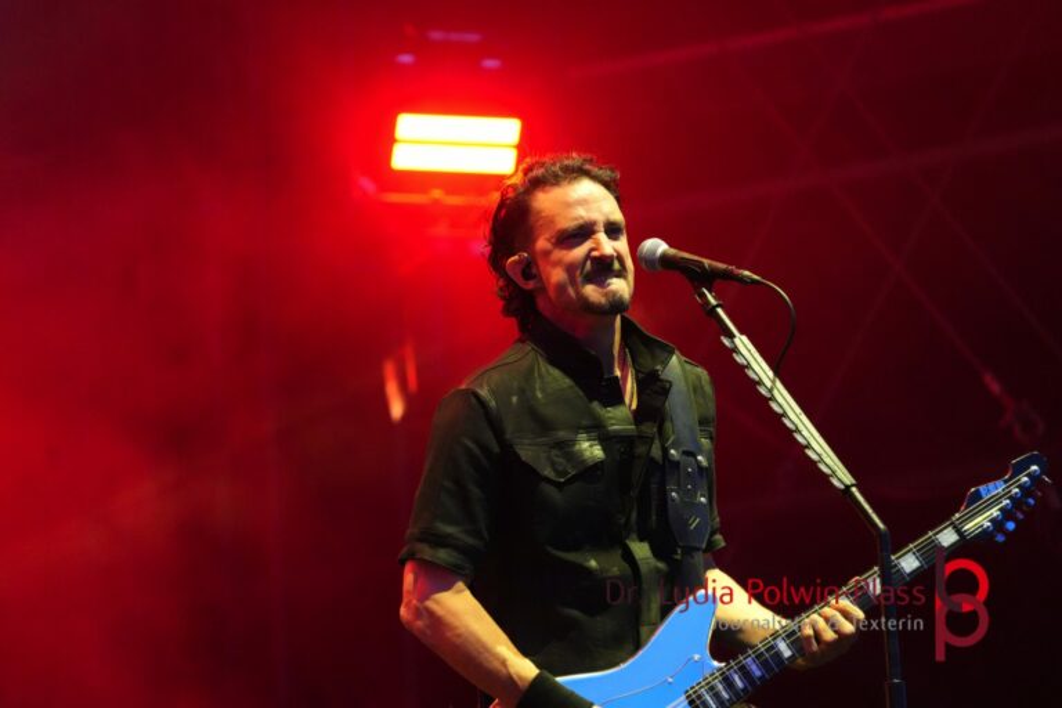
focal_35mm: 294
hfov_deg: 7.0
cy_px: 354
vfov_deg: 4.7
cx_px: 531
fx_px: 8672
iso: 6400
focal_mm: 196
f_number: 6.3
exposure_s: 1/250
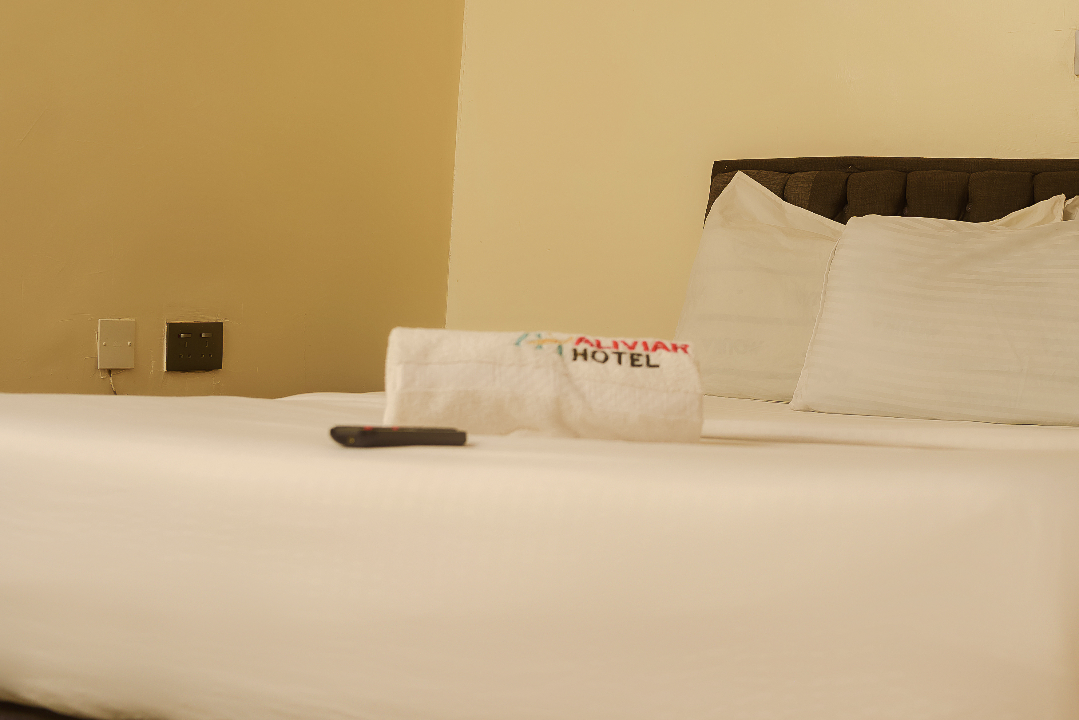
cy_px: 132
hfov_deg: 32.8
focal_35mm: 60
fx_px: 1799
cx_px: 787
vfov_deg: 22.3
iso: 100
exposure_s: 1/200
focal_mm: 35
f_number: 4
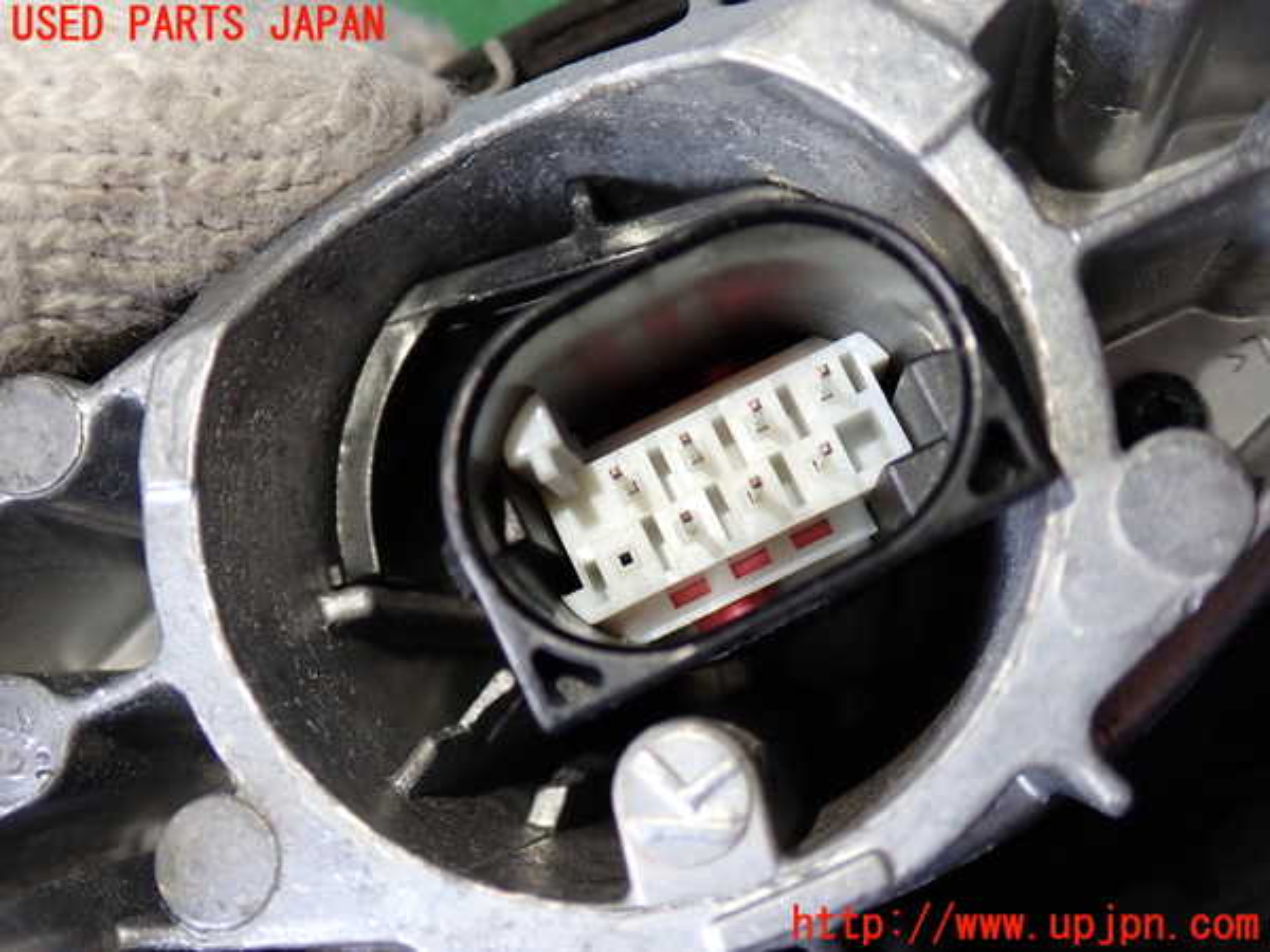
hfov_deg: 45.8
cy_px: 476
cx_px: 635
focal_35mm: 41
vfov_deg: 35.1
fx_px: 1504
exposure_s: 1/80
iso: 200
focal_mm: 7.31
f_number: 2.8
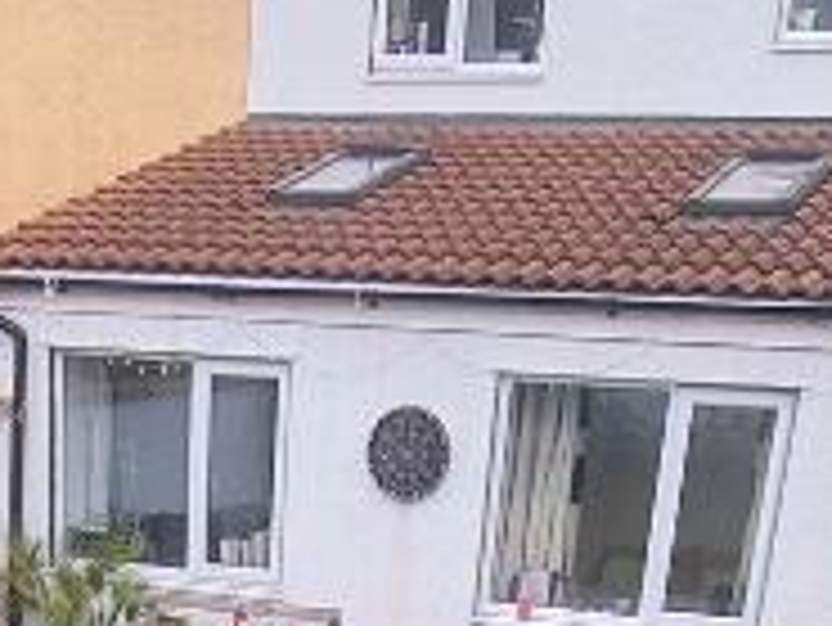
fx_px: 1732
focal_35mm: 72
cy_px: 1266
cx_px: 175
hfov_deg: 26.5
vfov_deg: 15.9
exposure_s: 1/176
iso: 50
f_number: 2.2
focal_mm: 2.2
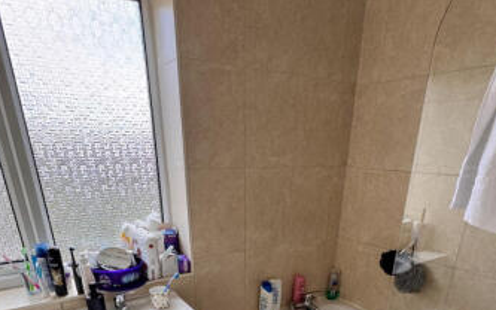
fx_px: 351
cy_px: 300
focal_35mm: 26
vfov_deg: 42.1
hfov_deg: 70.4
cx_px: 261
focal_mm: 2.22
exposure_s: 1/99
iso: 64
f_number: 2.2
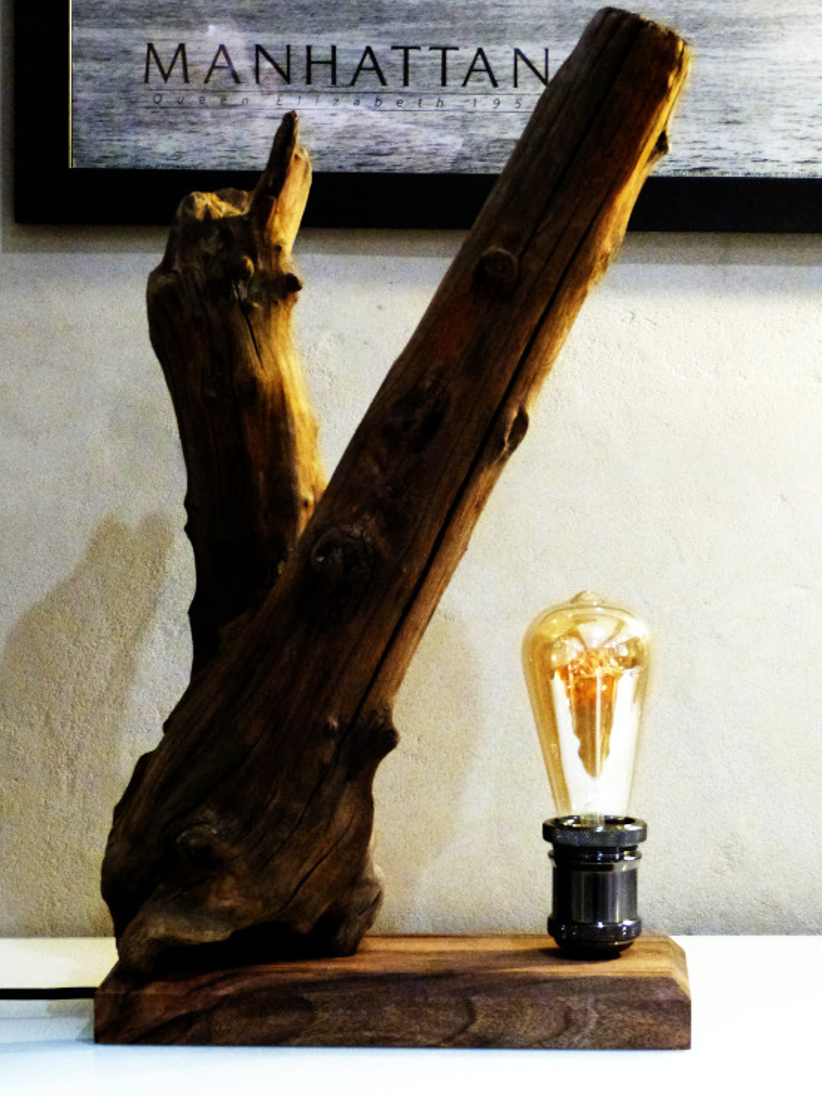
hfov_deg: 14.4
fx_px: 3263
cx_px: 392
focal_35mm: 103
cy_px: 508
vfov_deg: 19.1
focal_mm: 17.2
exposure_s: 1/10
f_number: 3.4
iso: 800
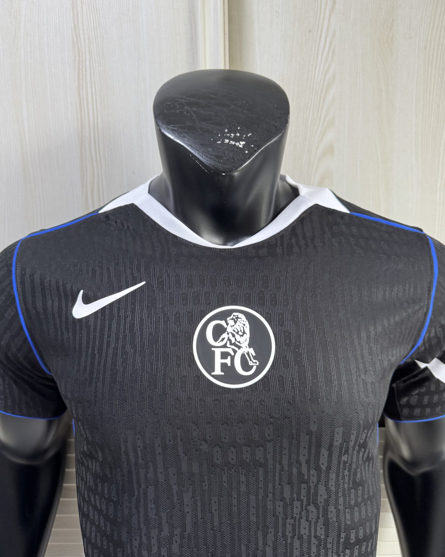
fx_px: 428
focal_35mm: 26
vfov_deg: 66.0
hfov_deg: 54.9
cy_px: 270
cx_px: 224
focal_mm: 6.76
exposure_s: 1/66
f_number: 1.78
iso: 200
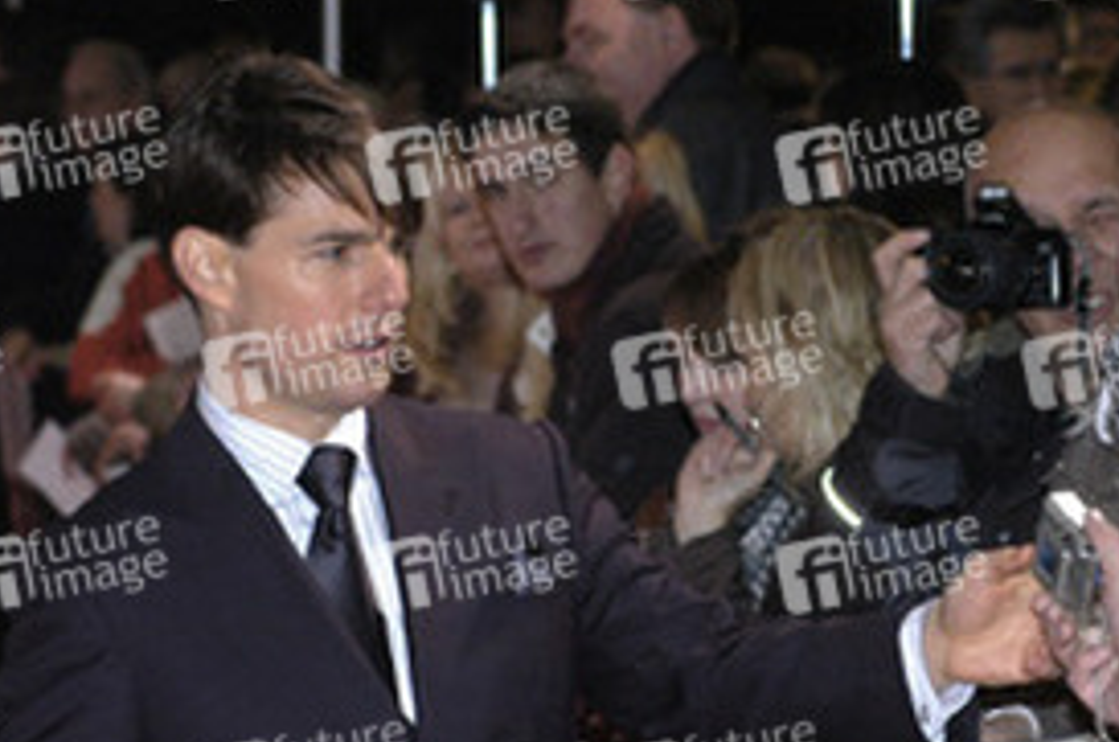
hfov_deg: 8.7
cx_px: 773
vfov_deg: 5.8
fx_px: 7317
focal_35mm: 236
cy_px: 463
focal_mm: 95
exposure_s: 1/80
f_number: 5.6
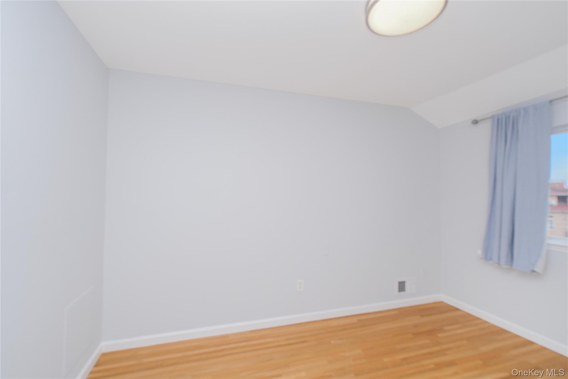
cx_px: 284
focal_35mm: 15
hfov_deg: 100.4
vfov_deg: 77.3
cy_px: 190
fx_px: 237
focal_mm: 10
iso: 250
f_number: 8
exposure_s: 1/125
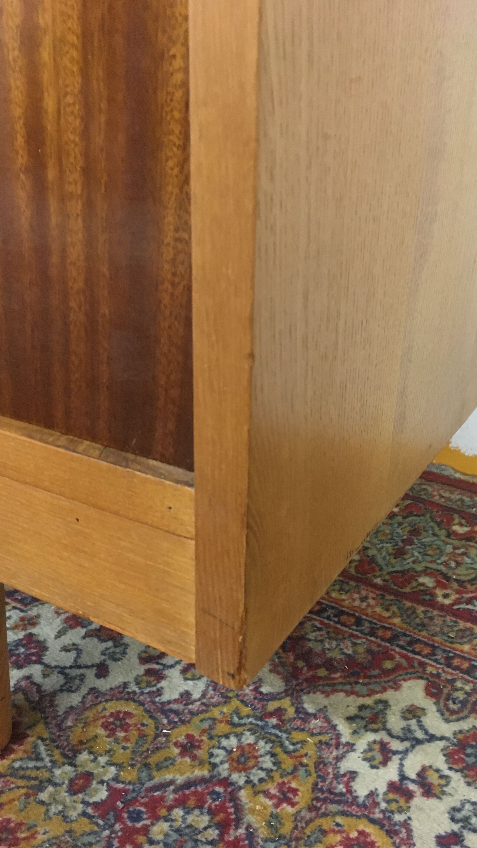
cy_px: 429
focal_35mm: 32
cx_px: 264
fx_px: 720
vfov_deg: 61.0
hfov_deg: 36.6
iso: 250
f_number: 2.2
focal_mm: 4.15
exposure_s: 1/17
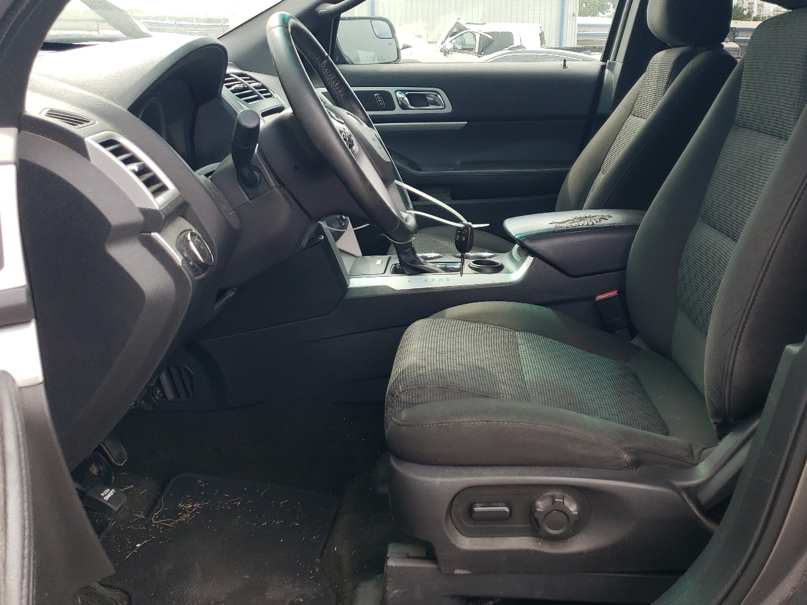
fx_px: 793
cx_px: 498
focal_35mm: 34
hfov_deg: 53.4
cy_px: 258
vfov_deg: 41.7
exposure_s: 1/370
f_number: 1.5
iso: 50
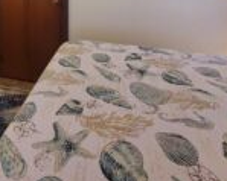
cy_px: -33
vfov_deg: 34.9
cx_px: 34
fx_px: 228
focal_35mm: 34
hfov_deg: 48.6
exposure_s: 1/30
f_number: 2.2
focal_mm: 1.8
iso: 500
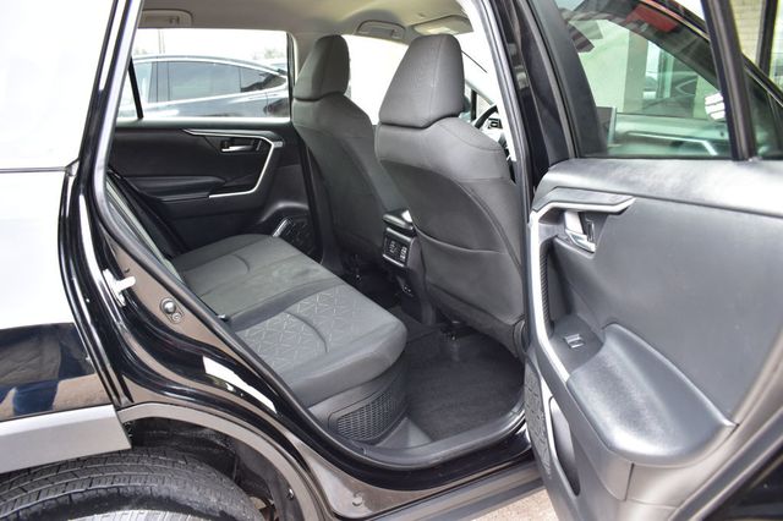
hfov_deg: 67.4
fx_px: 587
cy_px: 260
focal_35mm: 27
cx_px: 392
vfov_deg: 47.9
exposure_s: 1/25
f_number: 7.1
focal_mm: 18
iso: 400
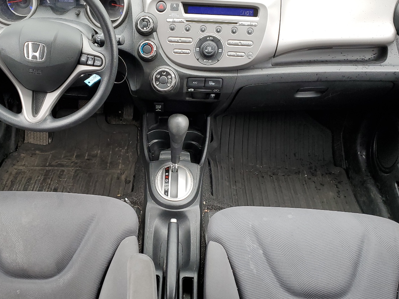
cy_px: 145
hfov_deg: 49.6
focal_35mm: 37
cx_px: 149
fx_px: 426
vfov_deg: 38.7
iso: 65
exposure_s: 1/120
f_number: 1.5
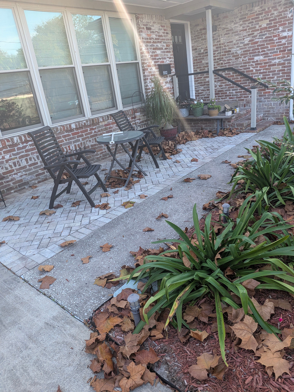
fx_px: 272
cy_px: 196
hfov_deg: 56.8
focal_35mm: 24
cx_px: 147
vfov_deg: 71.6
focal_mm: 4.53
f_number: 1.7
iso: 80
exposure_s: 1/349
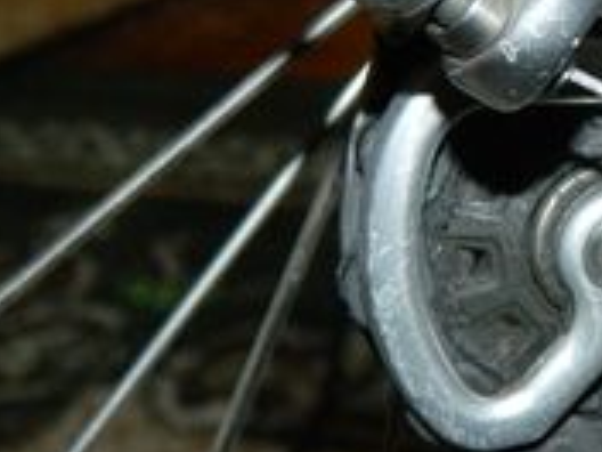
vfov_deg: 8.4
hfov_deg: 11.1
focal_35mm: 175
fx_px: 3043
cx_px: 732
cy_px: 14
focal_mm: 10.2
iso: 200
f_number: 3.8
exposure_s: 1/30
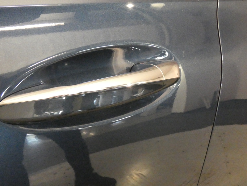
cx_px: 124
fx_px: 214
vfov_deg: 46.8
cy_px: 93
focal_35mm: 30
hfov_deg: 60.0
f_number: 3.3
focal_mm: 5.3
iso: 3200
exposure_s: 1/100
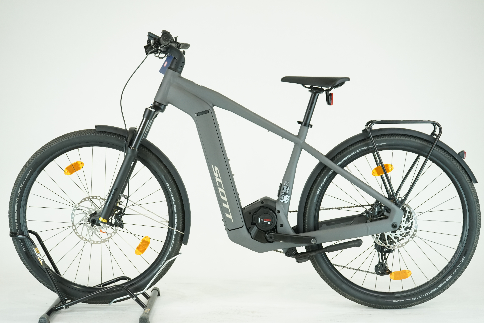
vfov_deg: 26.0
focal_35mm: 52
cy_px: 162
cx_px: 242
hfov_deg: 38.2
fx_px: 699
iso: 1600
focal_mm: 52
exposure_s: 1/200
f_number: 5.6
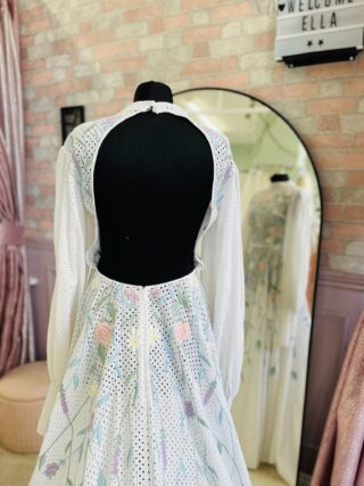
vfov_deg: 67.3
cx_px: 182
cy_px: 243
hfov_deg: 53.0
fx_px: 365
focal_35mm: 26
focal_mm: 5.1
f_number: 1.6
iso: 40
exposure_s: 1/121
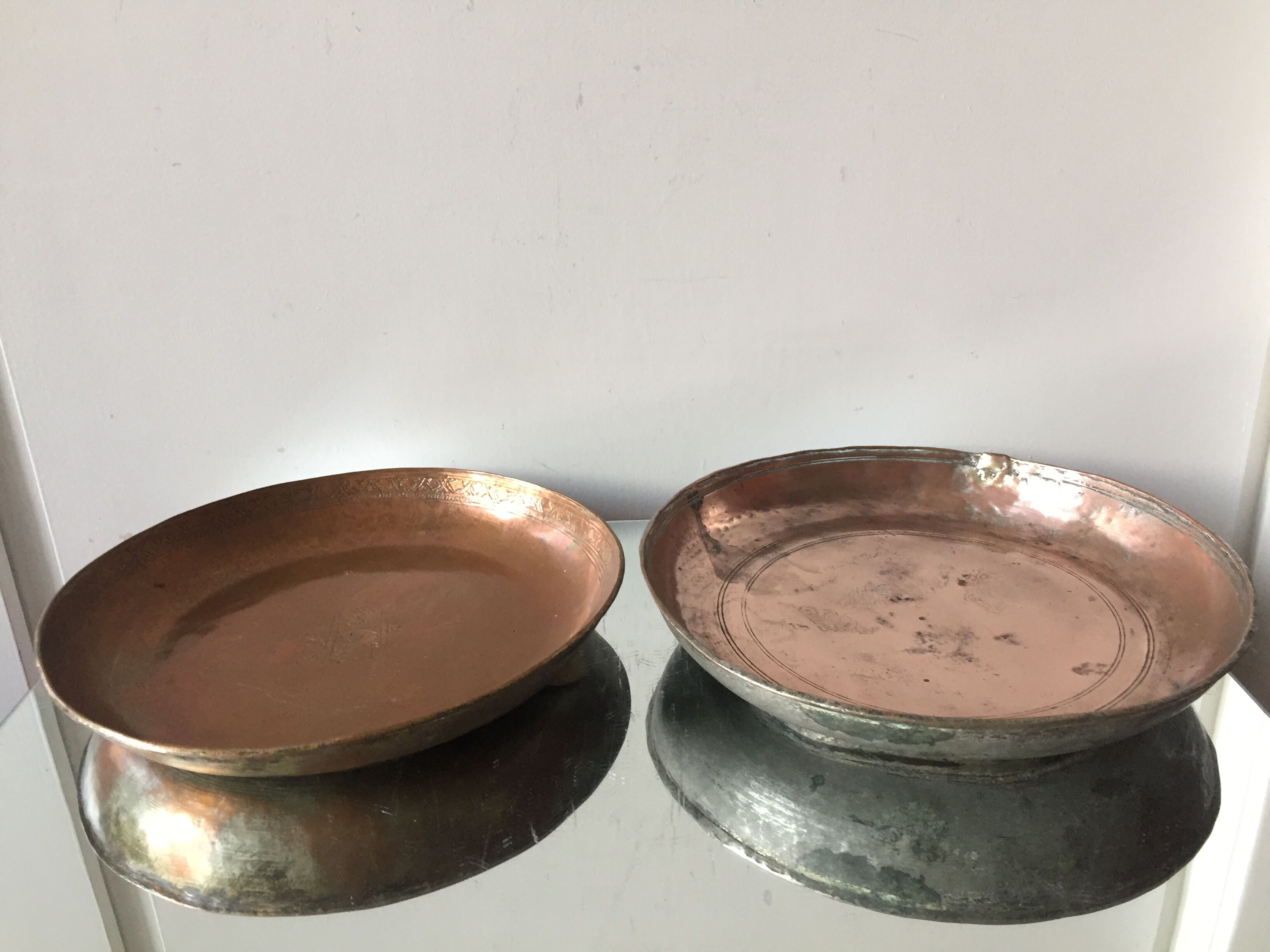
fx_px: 1064
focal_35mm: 29
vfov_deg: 48.2
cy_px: 476
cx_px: 635
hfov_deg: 61.7
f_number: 2.2
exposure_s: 1/33
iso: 125
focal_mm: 4.15
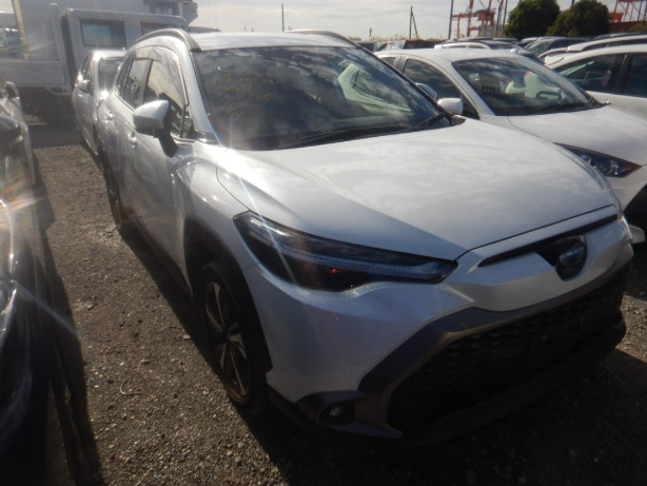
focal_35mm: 25
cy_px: 240
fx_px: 467
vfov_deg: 54.9
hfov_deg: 69.4
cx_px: 331
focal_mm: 4.3
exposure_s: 1/800
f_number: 2.8
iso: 125
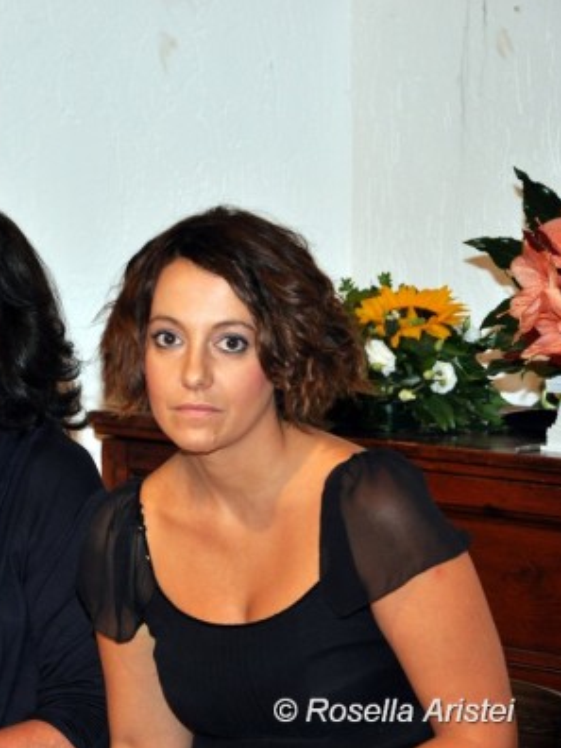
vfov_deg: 10.0
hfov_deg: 7.5
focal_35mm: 197
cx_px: 115
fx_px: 4257
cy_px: 374
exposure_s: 1/60
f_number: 5.6
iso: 800
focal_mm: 90
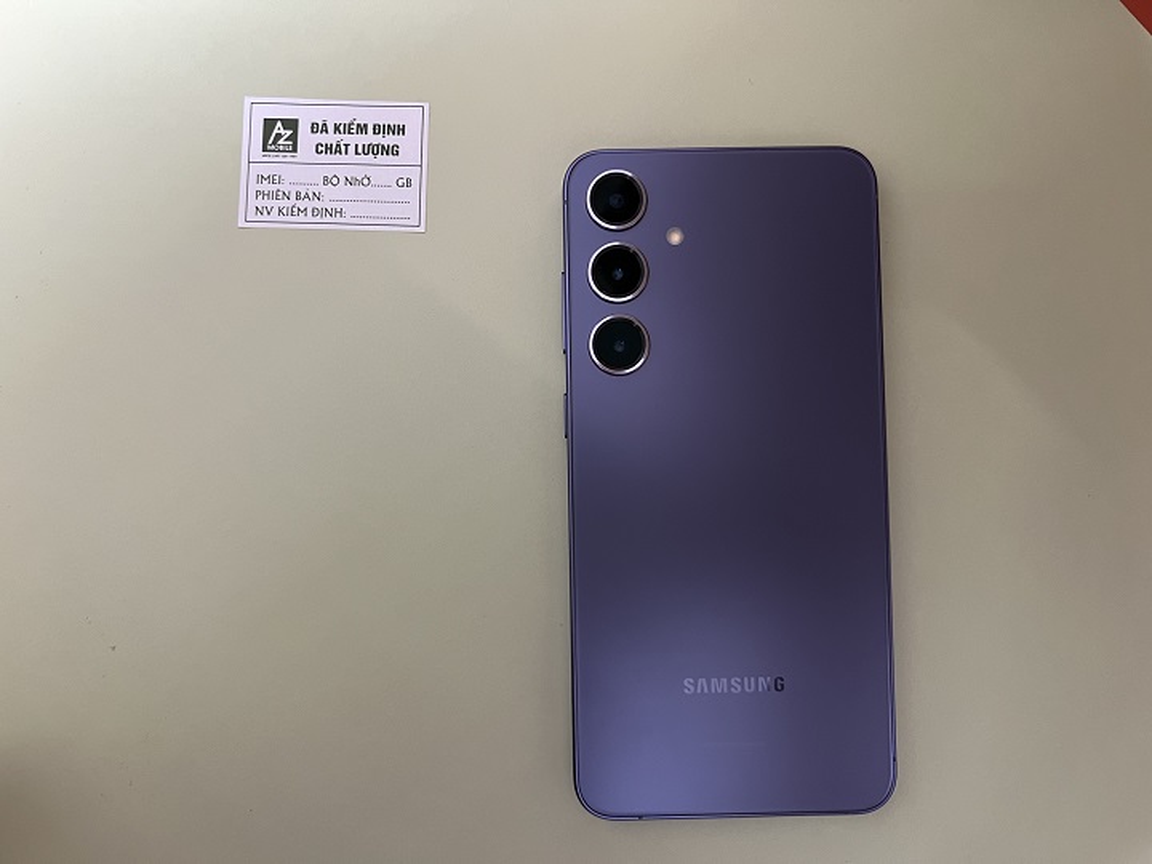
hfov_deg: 67.3
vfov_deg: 53.1
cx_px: 576
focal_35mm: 26
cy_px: 432
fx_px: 865
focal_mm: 5.7
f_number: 1.5
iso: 160
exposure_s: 1/60
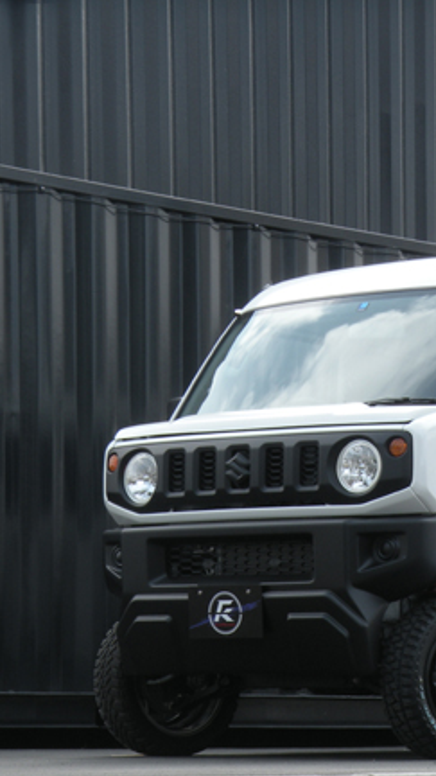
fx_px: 2364
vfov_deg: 18.6
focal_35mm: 115
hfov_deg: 10.5
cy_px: 402
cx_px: 438
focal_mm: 13.4
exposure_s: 1/60
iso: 64
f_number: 8
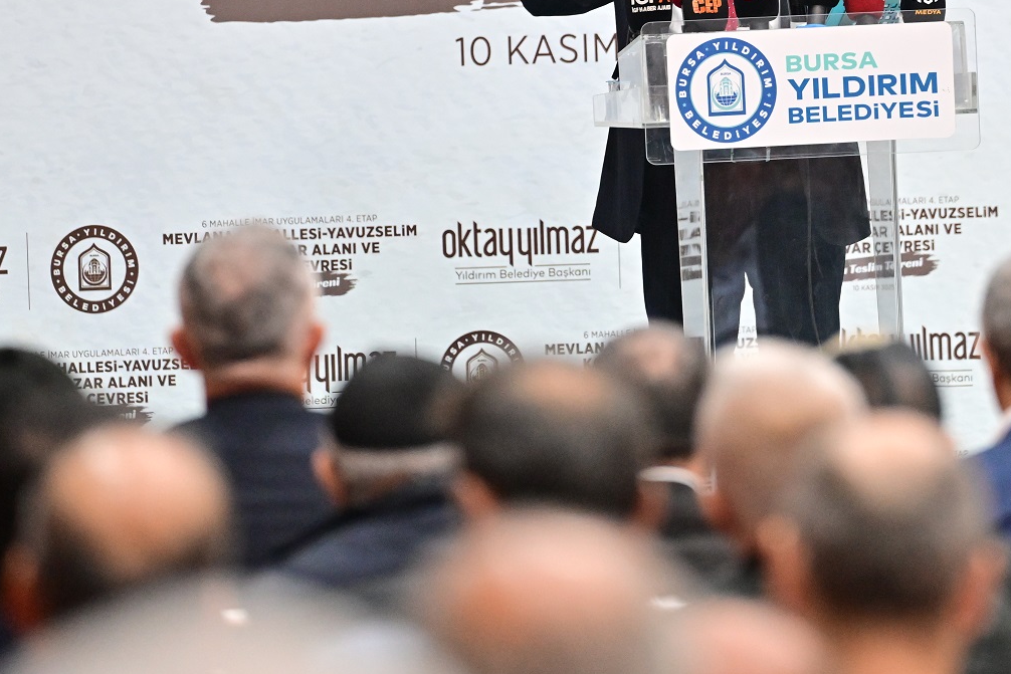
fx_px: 11178
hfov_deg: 5.2
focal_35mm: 398
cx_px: 696
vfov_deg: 3.5
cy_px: 84
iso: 4000
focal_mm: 200
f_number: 3.2
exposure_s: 1/320
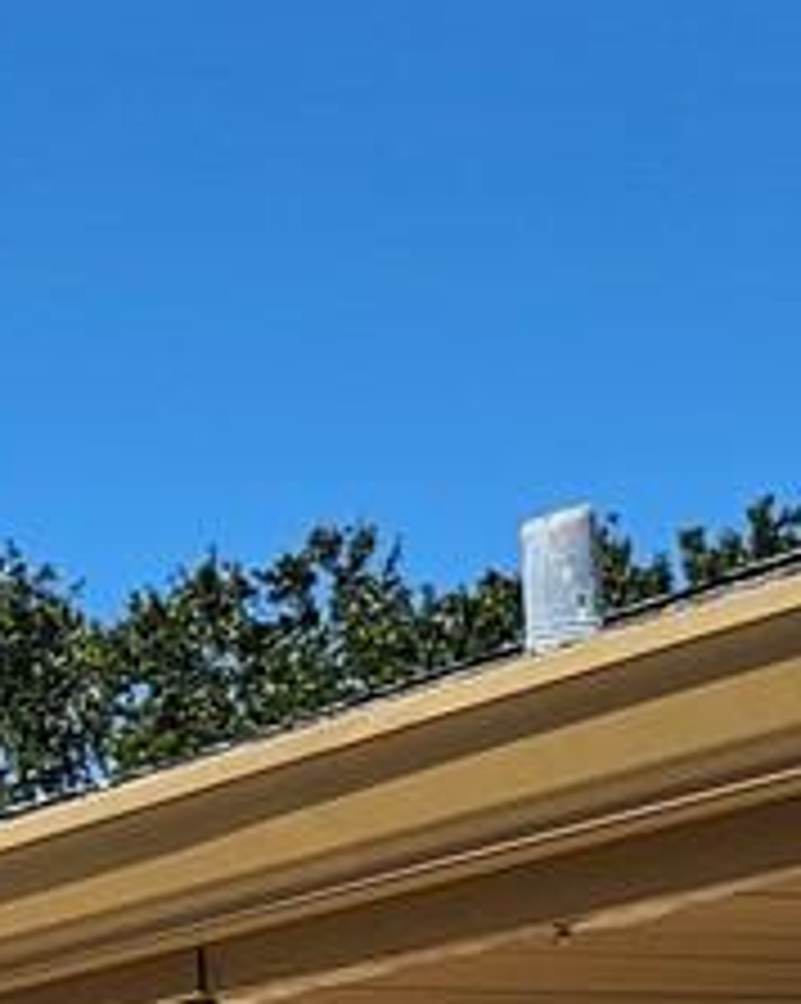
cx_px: -1426
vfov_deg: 11.8
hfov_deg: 8.4
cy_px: 1166
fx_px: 4777
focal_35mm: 161
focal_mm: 6.3
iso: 12
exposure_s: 1/1700
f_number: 1.7
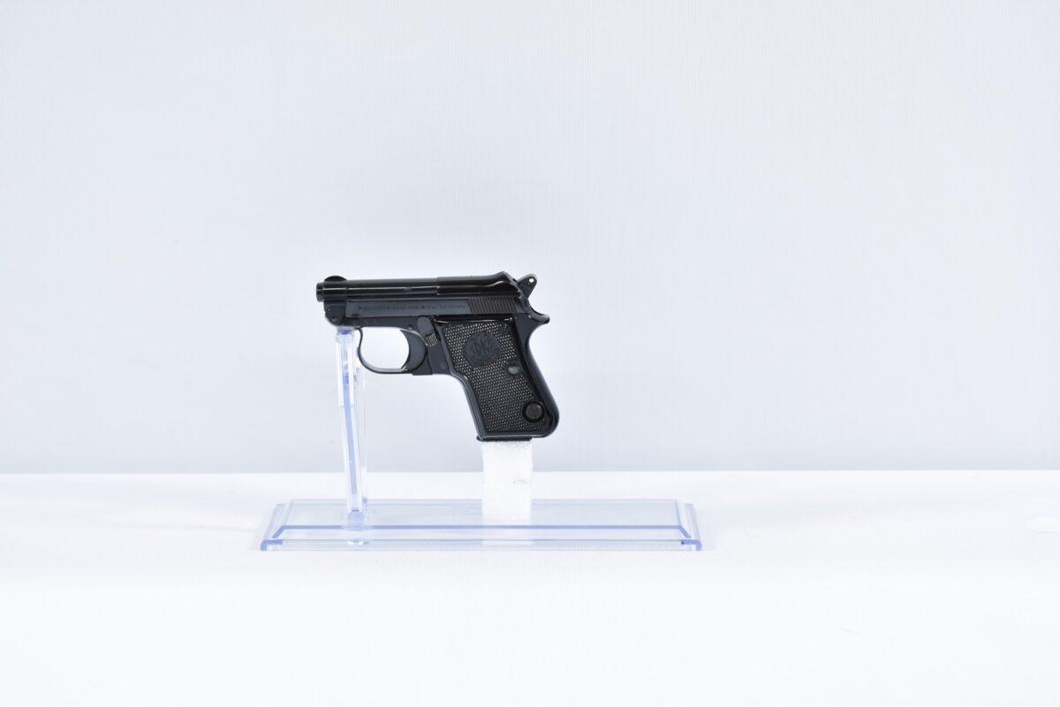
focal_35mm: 75
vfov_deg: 18.2
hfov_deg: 27.0
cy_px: 354
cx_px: 530
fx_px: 2208
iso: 640
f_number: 5.6
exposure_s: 1/20
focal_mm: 50
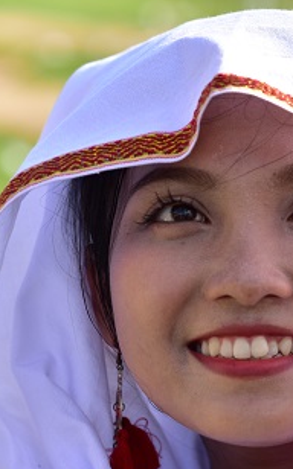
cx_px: 328
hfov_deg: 7.7
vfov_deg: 12.4
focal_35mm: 169
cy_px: 302
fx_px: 2163
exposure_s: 1/400
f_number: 4
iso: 100
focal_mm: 85
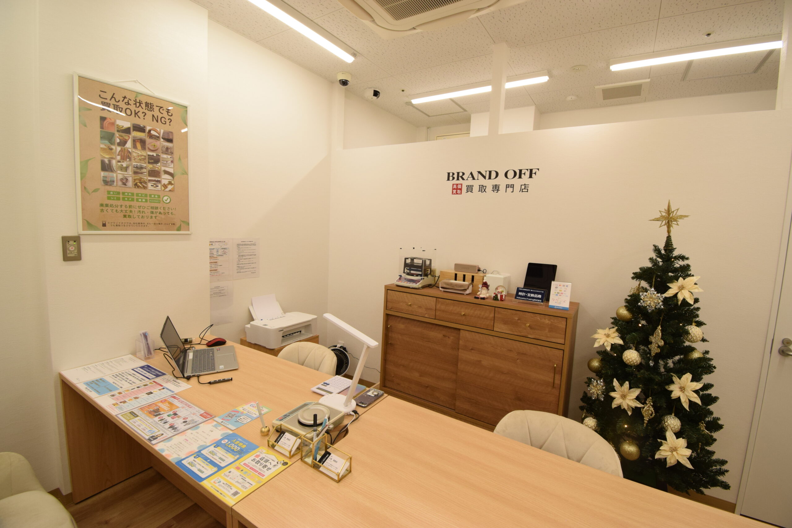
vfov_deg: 77.3
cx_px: 396
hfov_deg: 100.4
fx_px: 330
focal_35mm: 15
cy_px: 264
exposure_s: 1/100
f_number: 8
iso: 800
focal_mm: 10
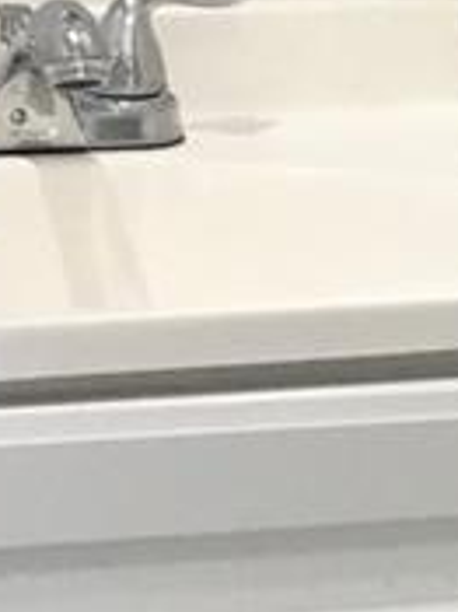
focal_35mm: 199
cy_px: 224
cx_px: 909
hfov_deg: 7.2
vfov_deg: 9.9
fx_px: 3515
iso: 50
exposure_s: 1/30
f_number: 2.2
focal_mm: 4.15
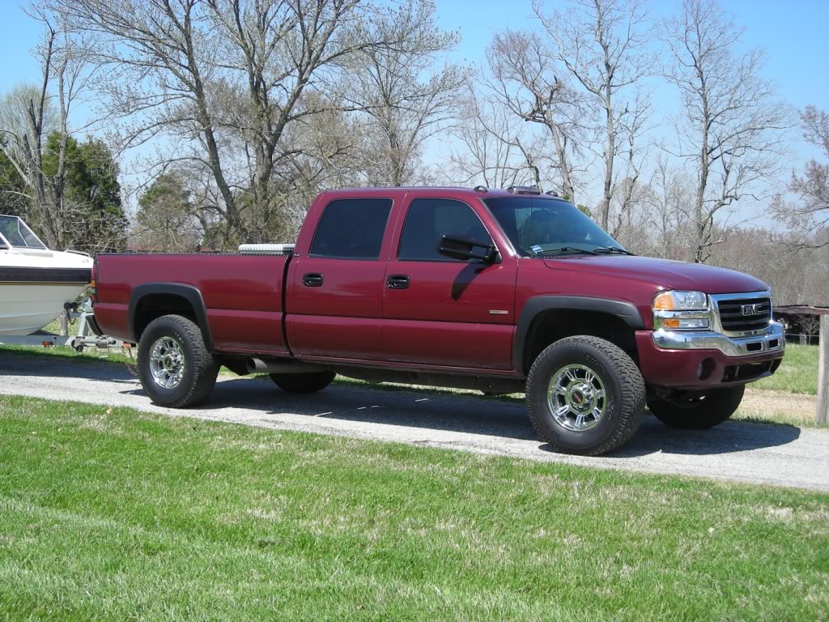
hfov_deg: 34.9
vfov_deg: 26.6
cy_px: 311
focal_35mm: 55
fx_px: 1317
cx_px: 414
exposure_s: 1/346
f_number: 3.6
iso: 50
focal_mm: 9.1
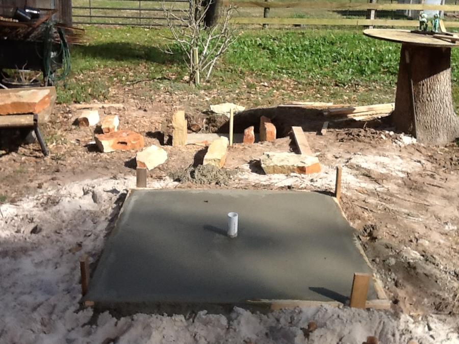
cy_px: 172
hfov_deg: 42.9
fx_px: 583
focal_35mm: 44
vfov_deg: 32.9
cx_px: 230
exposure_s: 1/1115
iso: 40
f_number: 2.4
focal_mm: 2.03
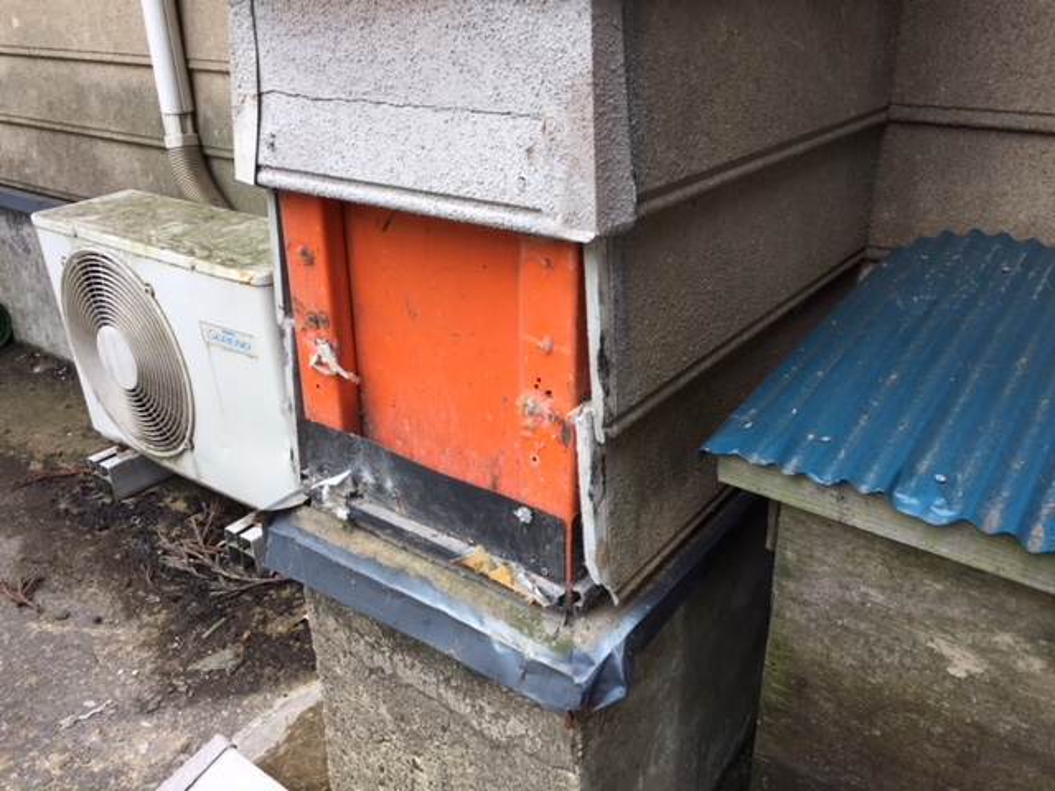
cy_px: 396
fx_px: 884
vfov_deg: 48.2
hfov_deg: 61.7
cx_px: 528
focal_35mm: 29
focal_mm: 4.15
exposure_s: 1/225
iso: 32
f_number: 2.2
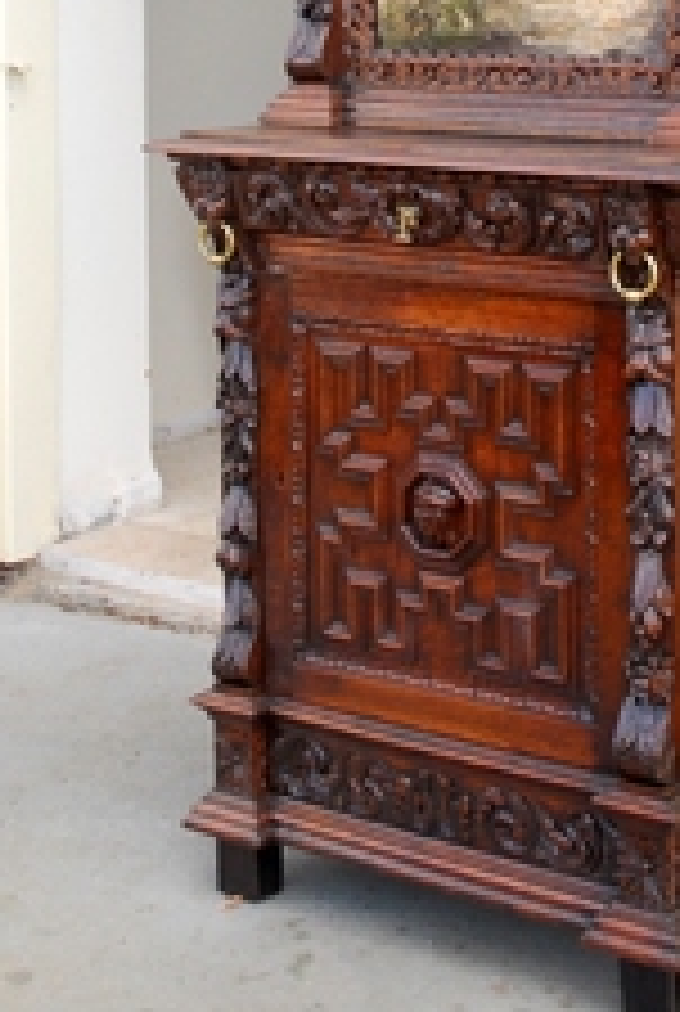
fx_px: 2115
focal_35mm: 75
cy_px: 117
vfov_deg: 26.1
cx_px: 525
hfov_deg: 18.1
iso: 320
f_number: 6.3
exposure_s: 1/100
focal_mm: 25
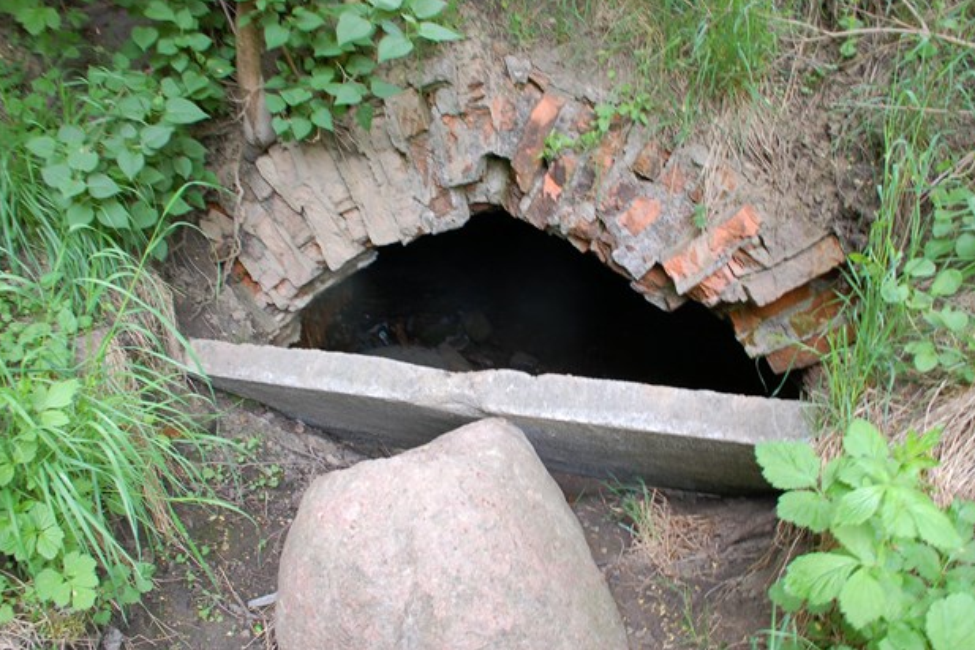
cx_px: 493
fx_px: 758
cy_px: 319
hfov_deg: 65.5
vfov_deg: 46.4
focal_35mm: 28
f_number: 11
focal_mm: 18
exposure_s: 1/1.3
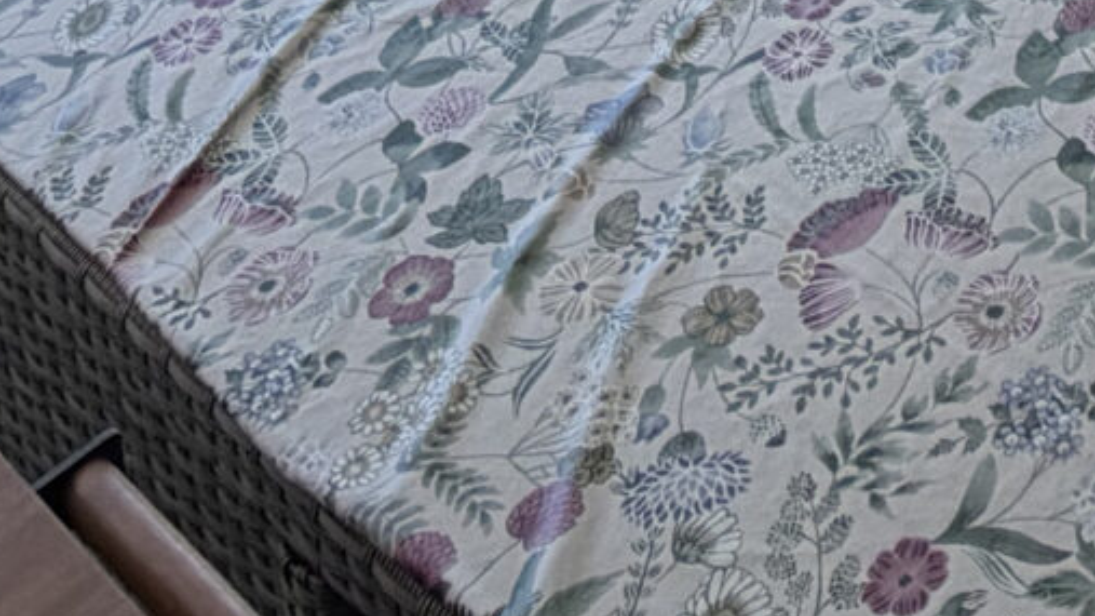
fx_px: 2235
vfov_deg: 10.0
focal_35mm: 77
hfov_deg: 25.8
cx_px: 1160
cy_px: -1396
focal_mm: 2.22
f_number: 2.2
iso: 50
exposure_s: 1/301
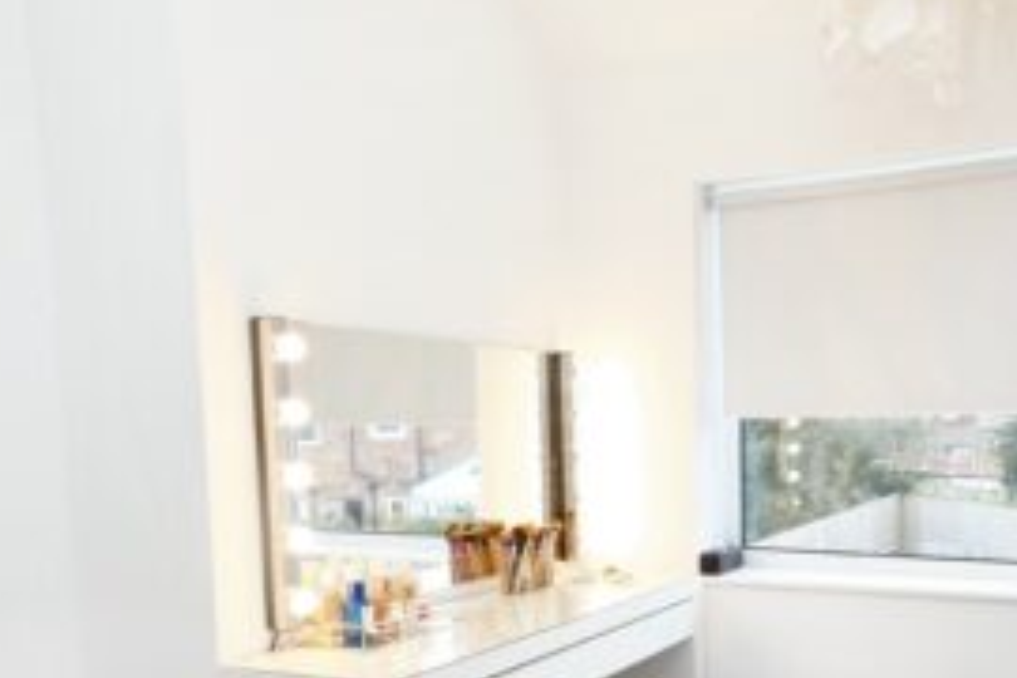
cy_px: 501
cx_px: 723
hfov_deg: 56.7
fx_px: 904
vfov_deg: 40.1
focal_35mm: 32
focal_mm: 10
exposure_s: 1/420
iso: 4000
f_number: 5.6
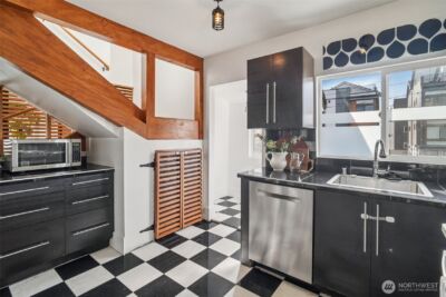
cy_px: 148
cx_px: 223
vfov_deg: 73.8
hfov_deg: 96.7
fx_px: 198
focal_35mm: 16
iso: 1600
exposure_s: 1/160
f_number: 8
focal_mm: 16
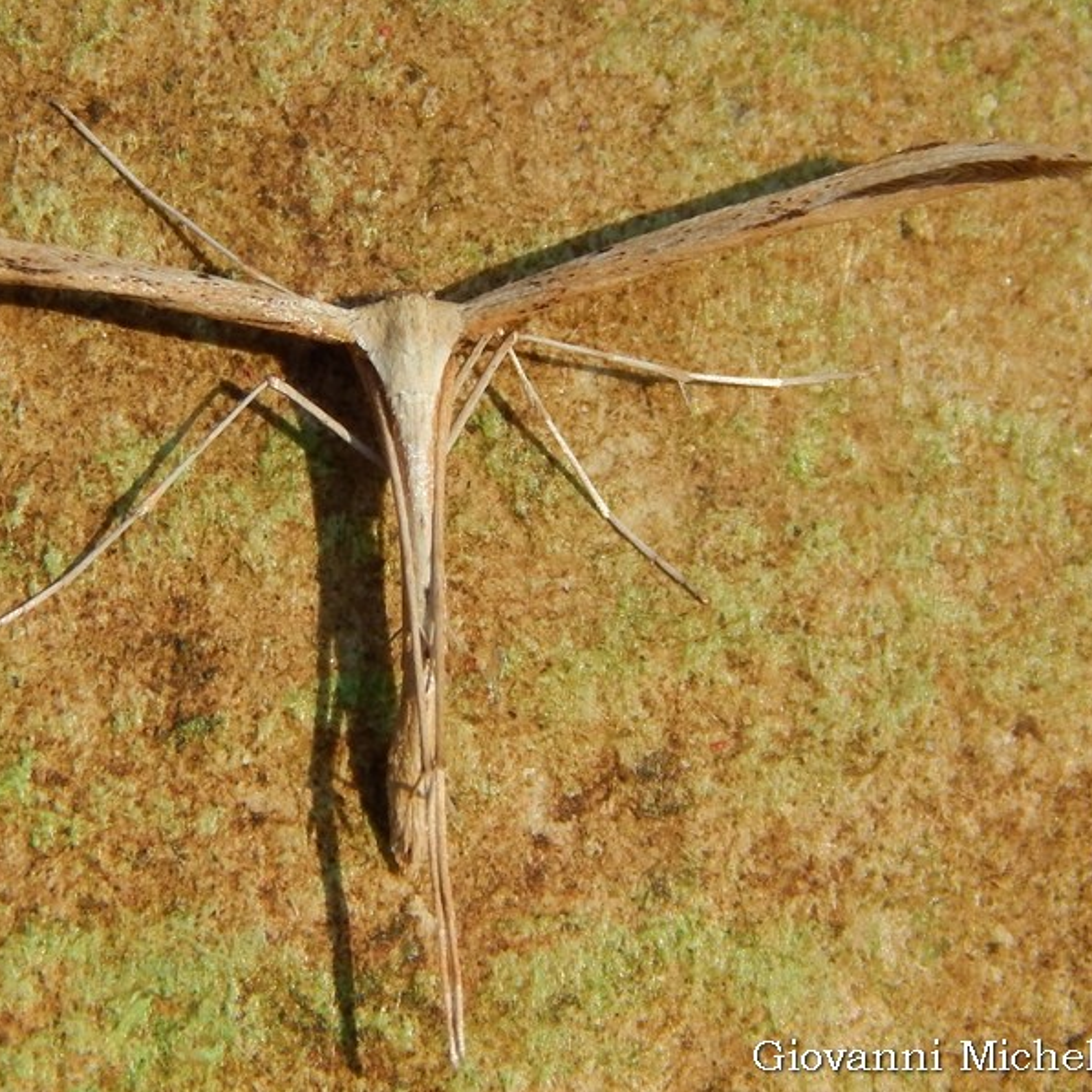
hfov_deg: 9.1
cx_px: 399
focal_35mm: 192
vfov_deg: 9.1
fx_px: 6853
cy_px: 547
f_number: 5.1
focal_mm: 28.7
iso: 125
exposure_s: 1/320
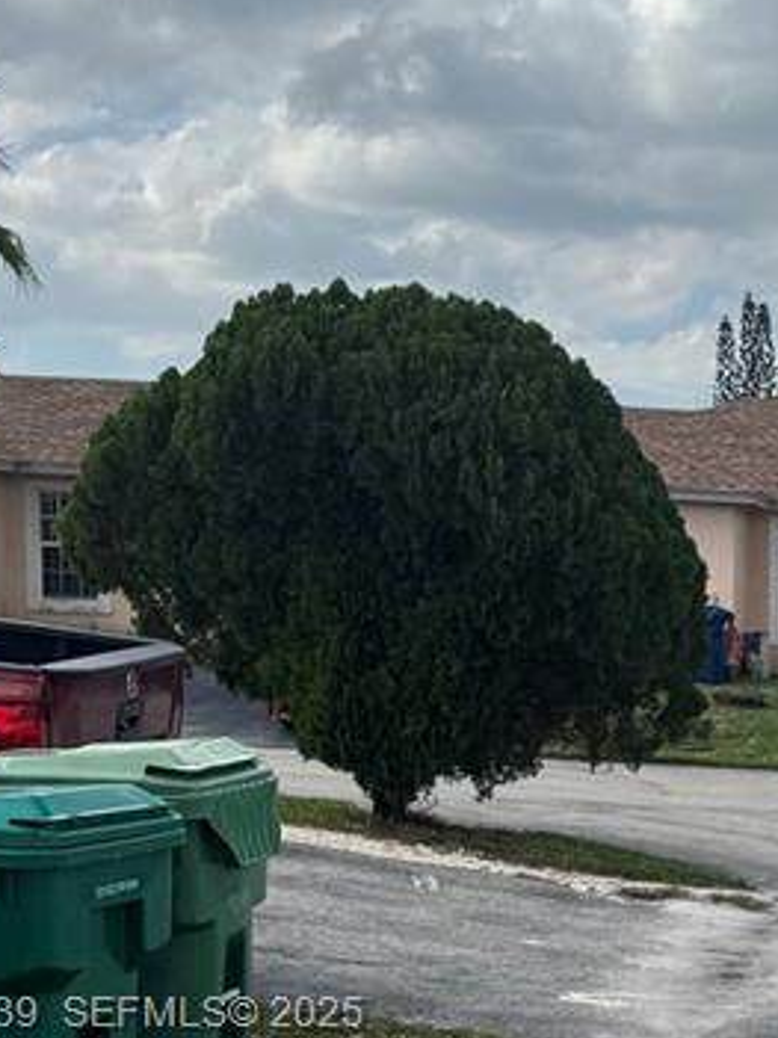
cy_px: 1017
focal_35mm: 82
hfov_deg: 16.5
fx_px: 2459
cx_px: 1148
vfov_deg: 23.0
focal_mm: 6.76
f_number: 1.78
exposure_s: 1/4950
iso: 80
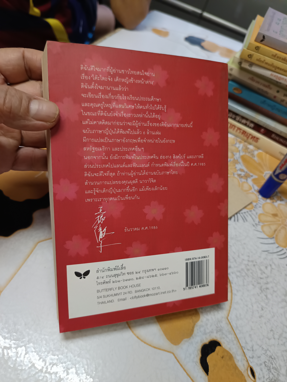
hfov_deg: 56.8
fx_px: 265
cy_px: 191
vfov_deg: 71.6
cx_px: 144
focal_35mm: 24
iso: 1145
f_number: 1.7
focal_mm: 5.31
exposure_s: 1/33.3
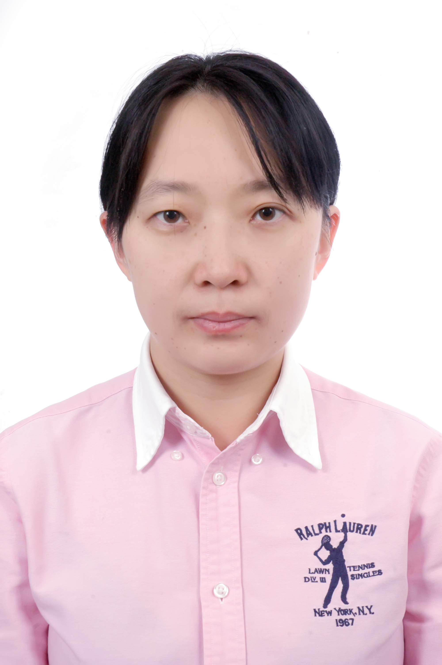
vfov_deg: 27.0
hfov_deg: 18.1
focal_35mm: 75
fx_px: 1384
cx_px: 221
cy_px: 332
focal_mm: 50
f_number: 14
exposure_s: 1/160
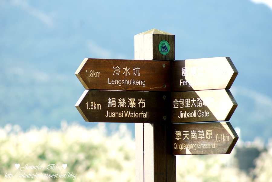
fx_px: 2606
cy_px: 91
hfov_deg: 6.0
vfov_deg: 4.0
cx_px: 136
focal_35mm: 345
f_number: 5.6
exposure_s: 1/160
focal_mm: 230
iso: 160
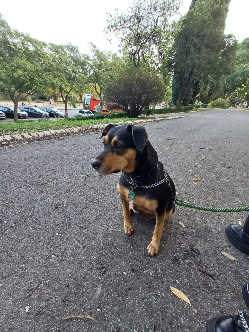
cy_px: 166
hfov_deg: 78.1
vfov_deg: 94.5
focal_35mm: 16
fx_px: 153
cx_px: 124
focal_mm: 1.64
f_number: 2.2
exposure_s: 1/100
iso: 100
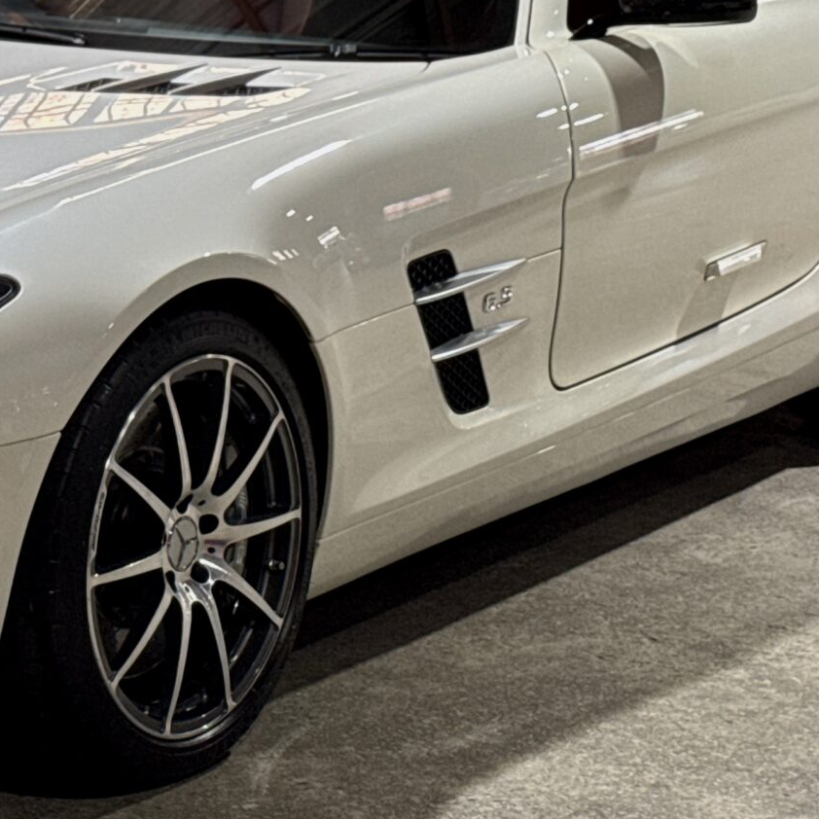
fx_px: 3453
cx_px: 5
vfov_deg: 13.5
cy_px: 175
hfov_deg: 13.3
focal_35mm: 129
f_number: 1.78
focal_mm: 6.76
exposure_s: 1/50
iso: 100
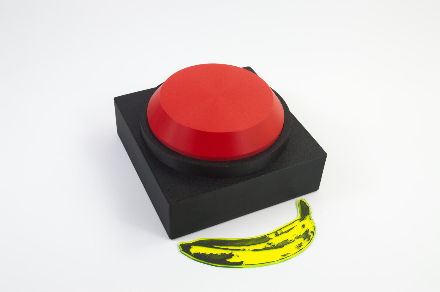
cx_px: 220
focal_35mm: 42
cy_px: 146
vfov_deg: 31.8
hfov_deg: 46.4
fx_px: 513
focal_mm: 28
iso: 200
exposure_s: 1/50
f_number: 10
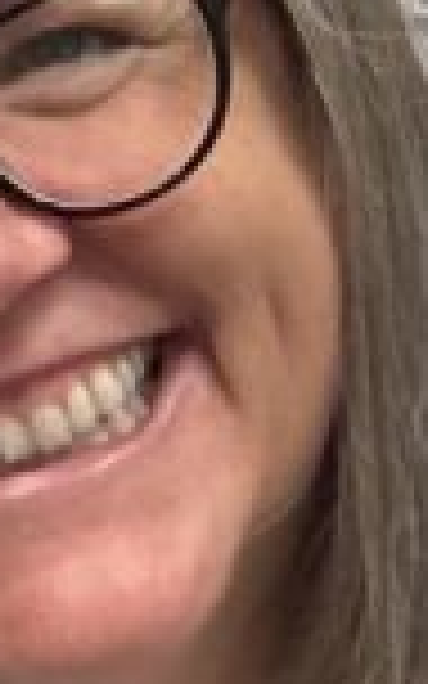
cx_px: 216
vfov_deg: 12.7
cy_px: 140
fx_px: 3061
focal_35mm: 164
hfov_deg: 8.0
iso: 500
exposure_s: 1/30
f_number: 1.9
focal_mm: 2.69
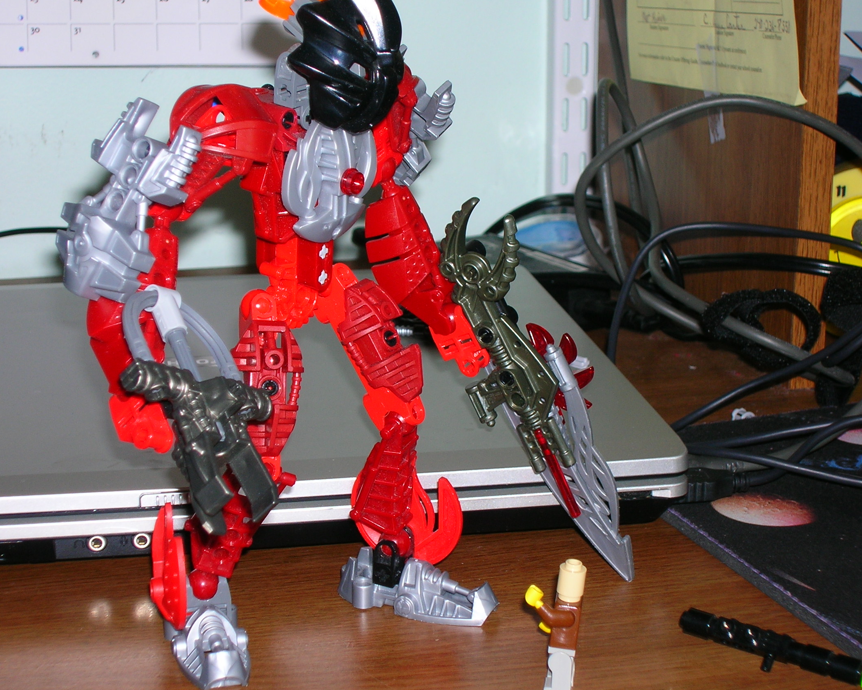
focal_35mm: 74
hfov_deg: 25.7
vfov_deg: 20.7
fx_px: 1888
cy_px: 343
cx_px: 427
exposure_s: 1/60.1
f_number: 3.9
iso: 50
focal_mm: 11.7
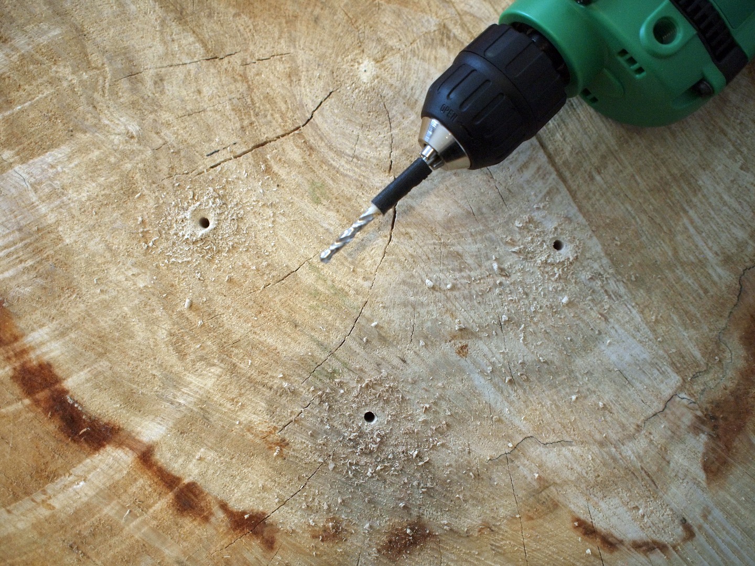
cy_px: 283
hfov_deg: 54.0
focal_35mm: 34
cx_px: 378
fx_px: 742
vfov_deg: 41.8
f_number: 2.8
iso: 640
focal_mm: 17
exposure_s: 1/60
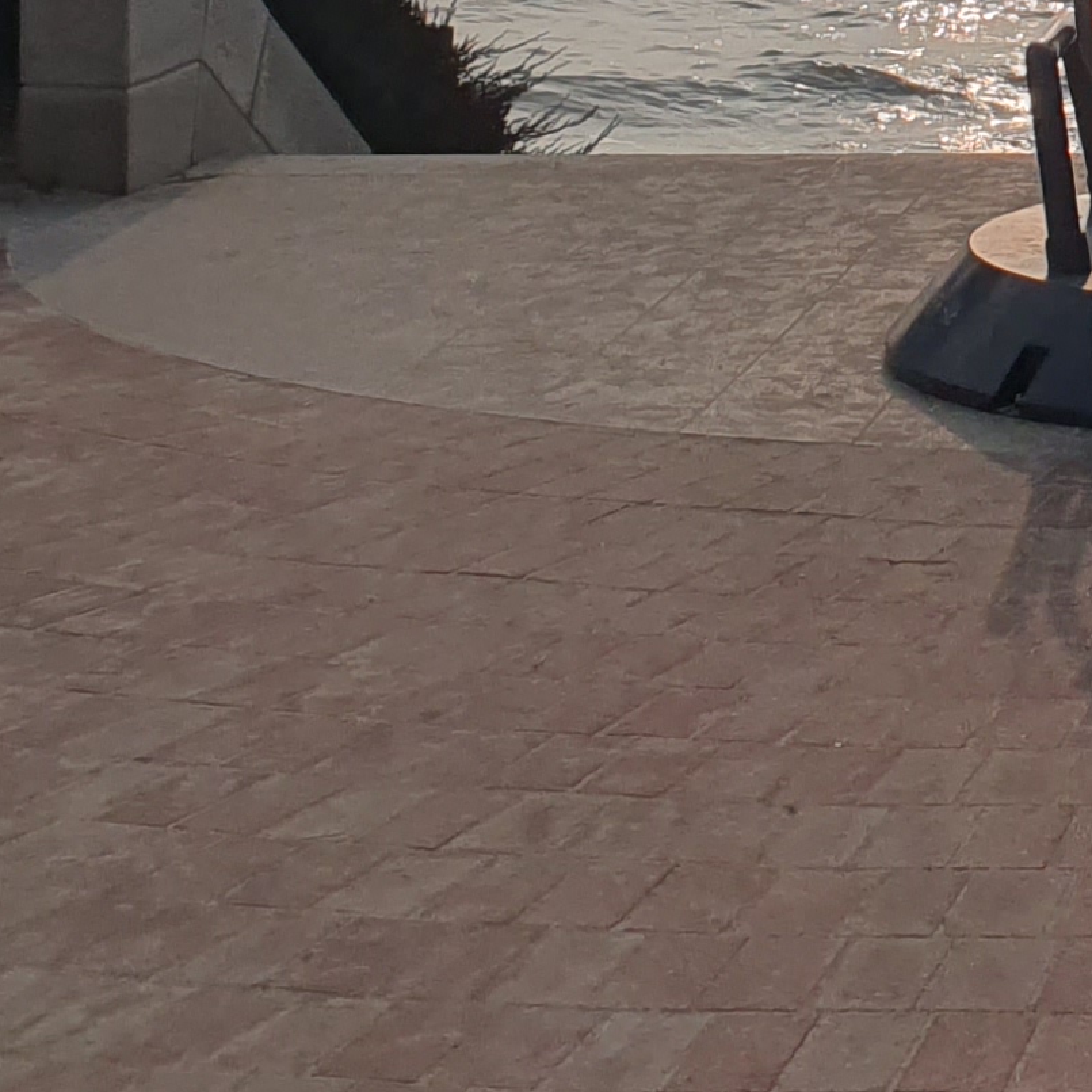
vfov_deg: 14.5
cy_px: -325
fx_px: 4104
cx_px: 1553
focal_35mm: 115
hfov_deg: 14.3
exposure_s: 1/6016
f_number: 2.4
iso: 50
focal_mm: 4.3
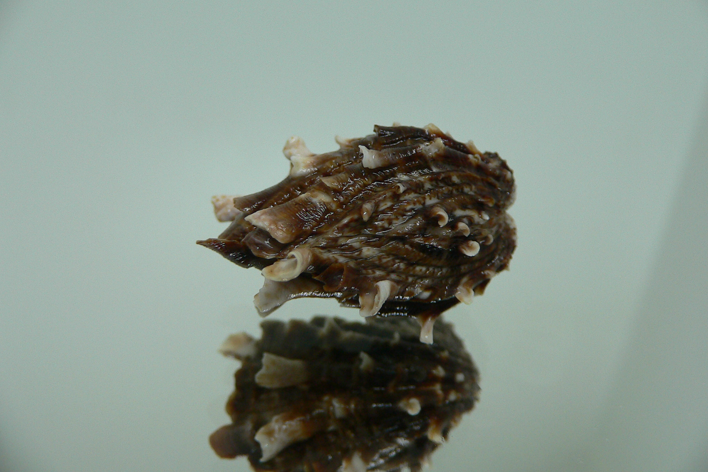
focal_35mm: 37
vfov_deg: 35.9
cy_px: 222
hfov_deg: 51.9
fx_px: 728
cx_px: 354
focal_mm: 4.6
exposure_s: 1/60
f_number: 2.8
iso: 100
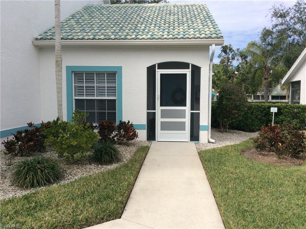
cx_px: 153
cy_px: 114
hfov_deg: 56.9
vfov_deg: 44.0
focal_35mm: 32
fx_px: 282
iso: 32
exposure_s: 1/1431
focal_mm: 3.3
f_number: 2.4
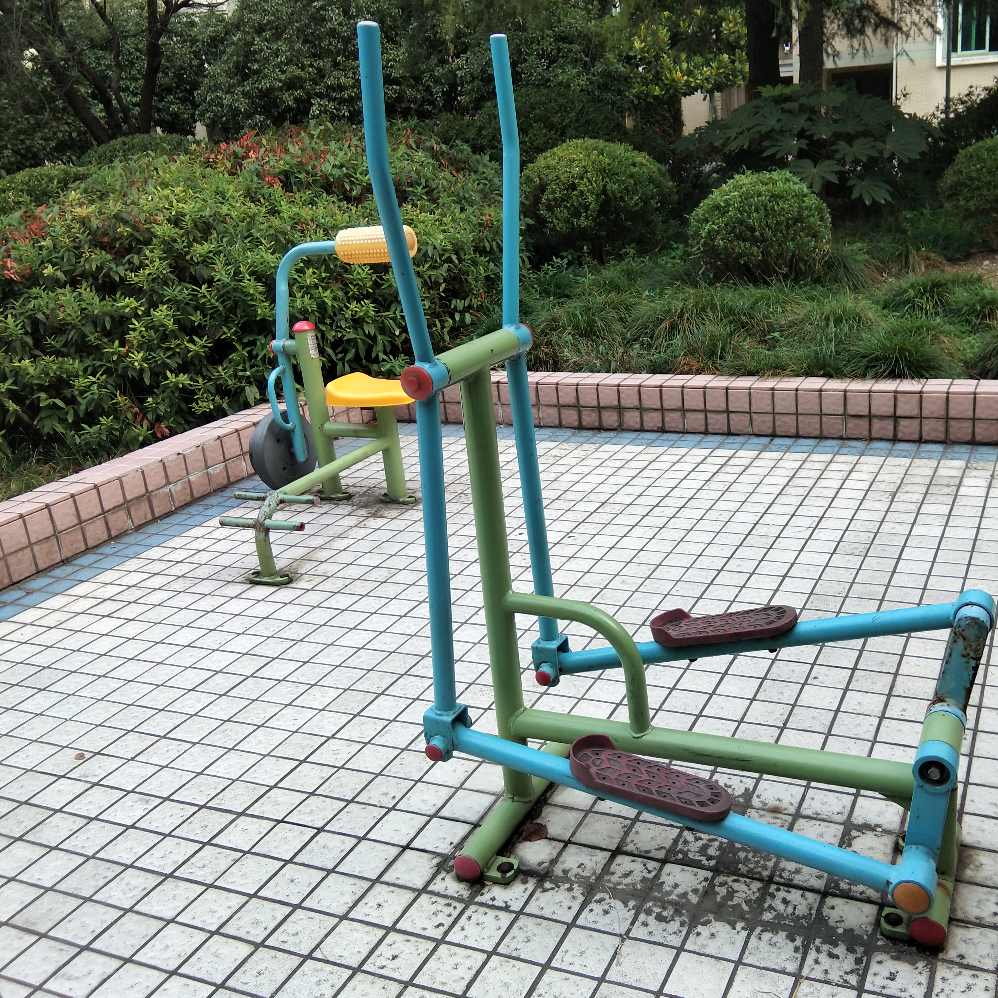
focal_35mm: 37
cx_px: 659
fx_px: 1207
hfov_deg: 44.3
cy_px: 500
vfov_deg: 44.9
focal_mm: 3.69
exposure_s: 1/128
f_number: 2.2
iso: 50
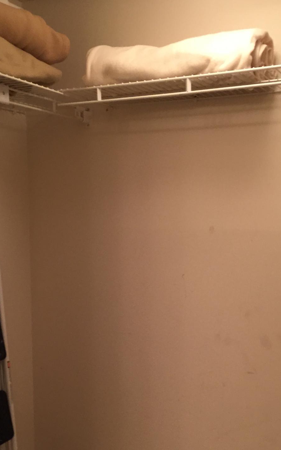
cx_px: 163
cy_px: 283
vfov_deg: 45.8
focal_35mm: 43
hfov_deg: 29.8
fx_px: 527
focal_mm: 4.15
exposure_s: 1/30
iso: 125
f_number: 2.2
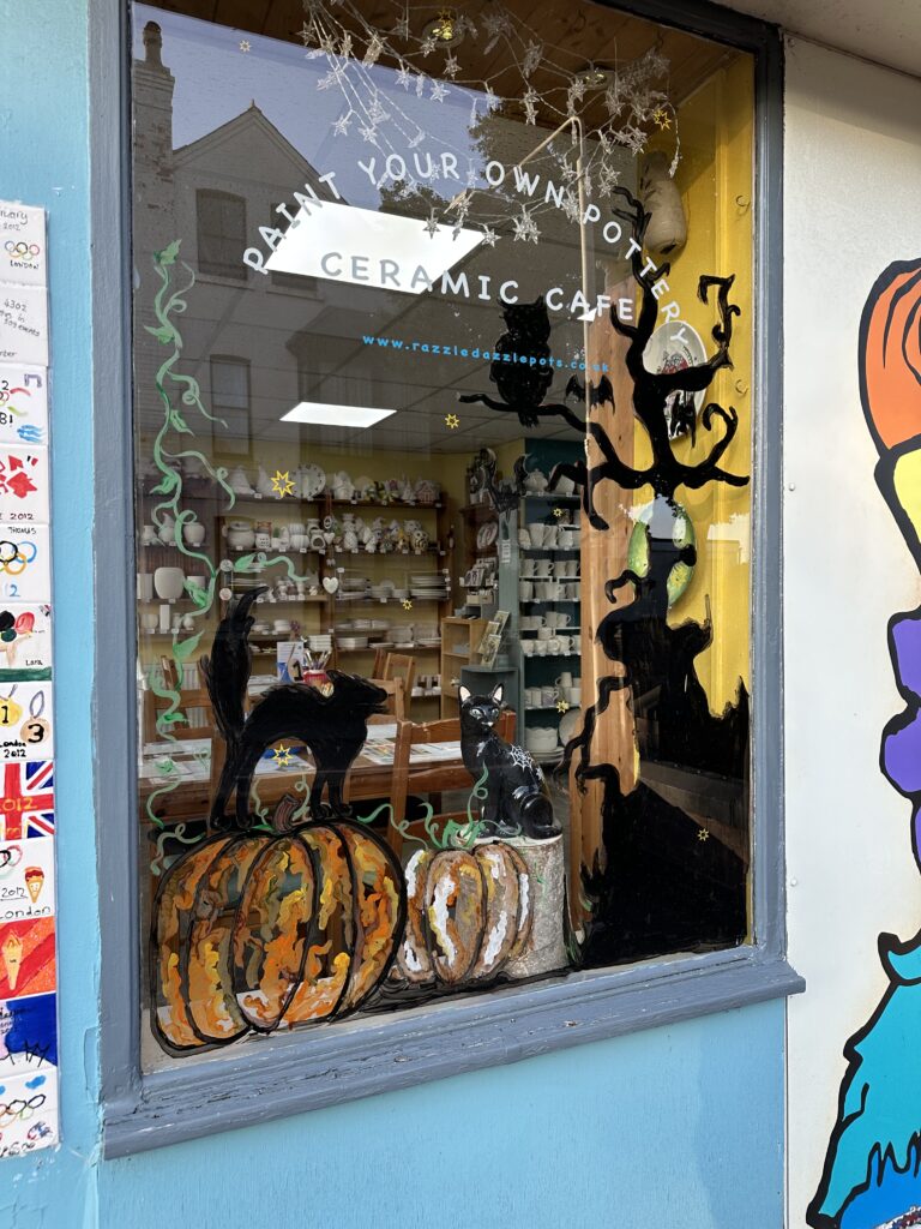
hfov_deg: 56.8
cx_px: 460
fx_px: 851
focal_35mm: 24
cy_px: 614
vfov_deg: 71.6
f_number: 1.78
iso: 80
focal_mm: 6.86
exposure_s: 1/310
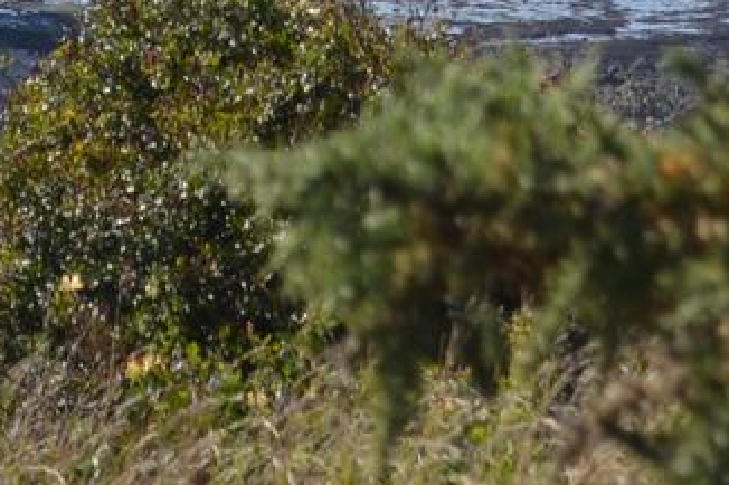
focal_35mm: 420
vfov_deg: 3.2
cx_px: 444
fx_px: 8500
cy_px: -744
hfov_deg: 4.9
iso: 100
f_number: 7.1
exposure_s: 1/400
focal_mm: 48
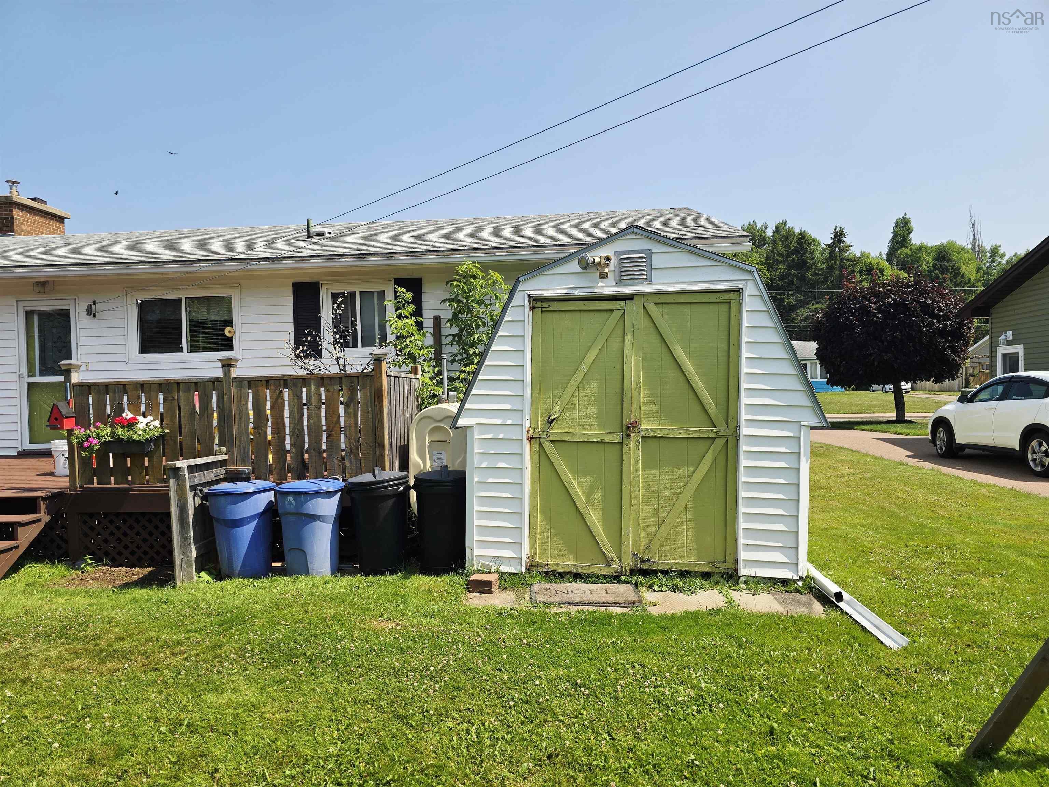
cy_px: 394
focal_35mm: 23
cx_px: 524
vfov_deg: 58.9
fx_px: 697
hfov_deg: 73.9
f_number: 1.7
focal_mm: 6.3
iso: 12
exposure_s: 1/909
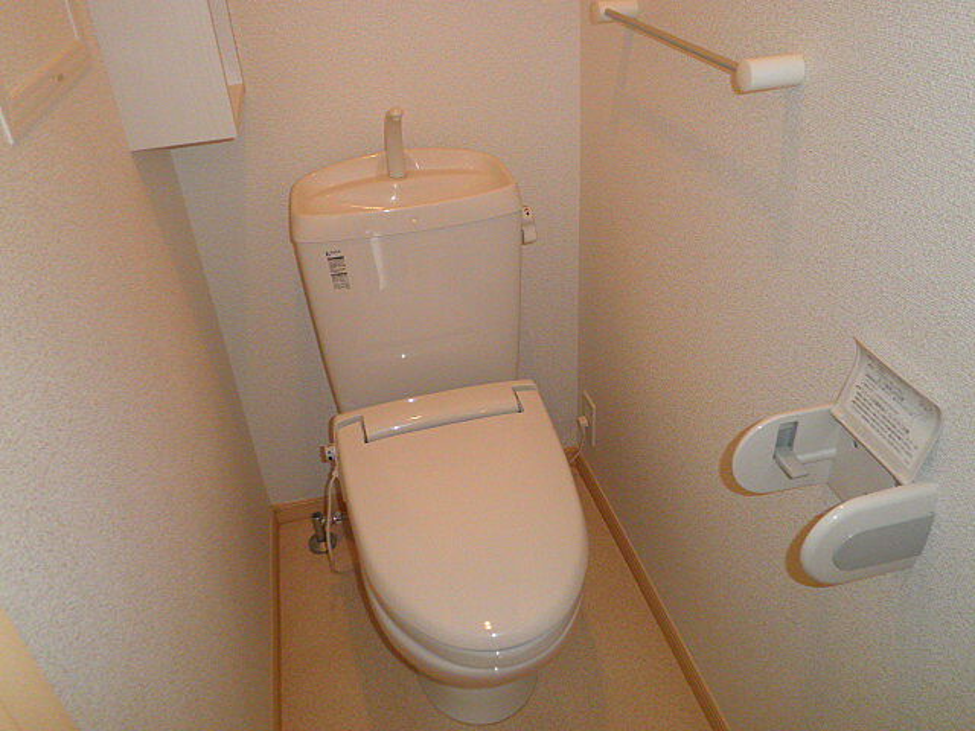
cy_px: 366
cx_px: 488
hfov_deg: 67.3
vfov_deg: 53.1
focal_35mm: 26
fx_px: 732
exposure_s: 1/30
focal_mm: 4.7
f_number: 2.8
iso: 160
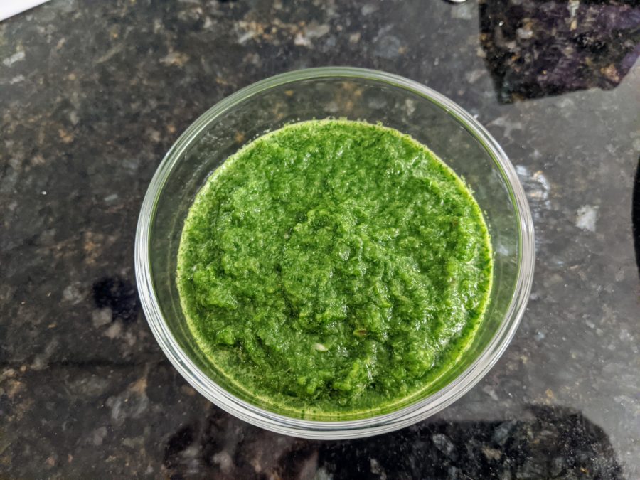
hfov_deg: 65.3
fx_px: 499
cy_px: 240
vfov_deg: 51.4
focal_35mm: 27
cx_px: 320
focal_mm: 4.44
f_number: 1.8
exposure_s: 1/32.3
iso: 611
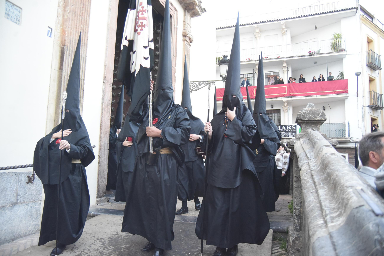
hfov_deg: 63.6
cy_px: 128
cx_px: 192
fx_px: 309
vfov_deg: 45.0
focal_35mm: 29
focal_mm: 29
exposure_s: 1/125
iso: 5000
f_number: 6.3
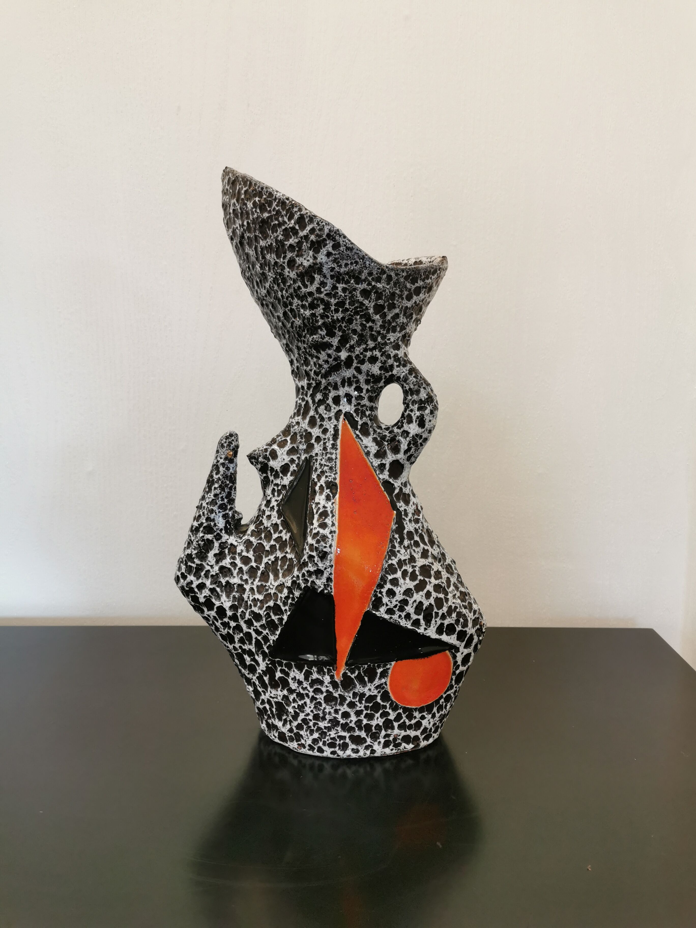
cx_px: 348
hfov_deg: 51.4
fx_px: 724
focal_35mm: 27
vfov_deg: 65.3
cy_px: 464
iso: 125
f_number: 1.8
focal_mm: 5.58
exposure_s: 1/50
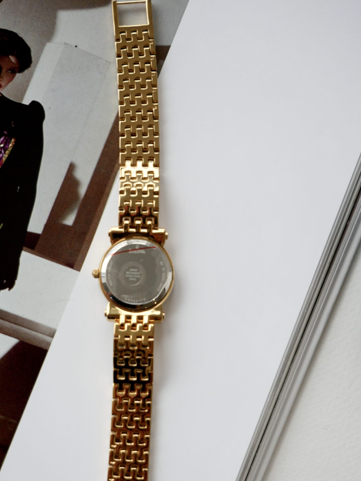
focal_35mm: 66
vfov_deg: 29.3
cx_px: 147
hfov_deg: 22.2
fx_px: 917
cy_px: 300
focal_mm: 25
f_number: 4.5
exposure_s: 1/60
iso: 200
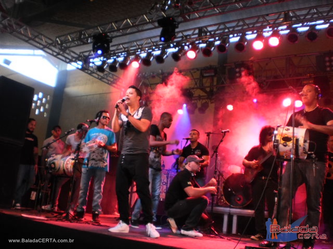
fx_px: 346
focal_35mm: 36
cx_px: 166
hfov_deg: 51.4
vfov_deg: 39.7
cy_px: 124
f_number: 3.1
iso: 160
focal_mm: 6.3
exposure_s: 1/30
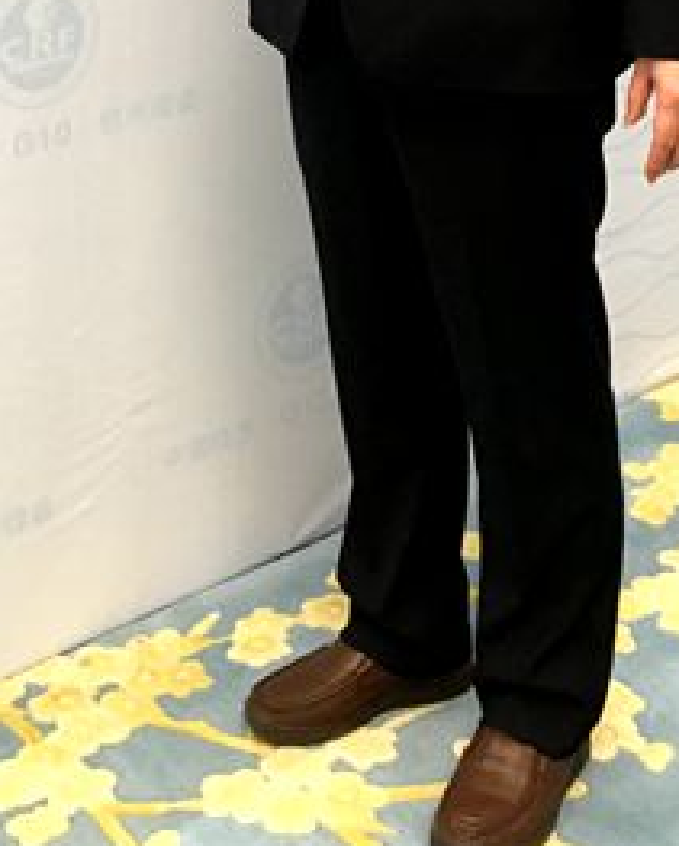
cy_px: -405
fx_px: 2157
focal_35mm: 86
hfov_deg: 17.9
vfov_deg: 19.5
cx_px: 396
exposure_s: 1/33
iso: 125
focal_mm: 4.15
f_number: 2.2
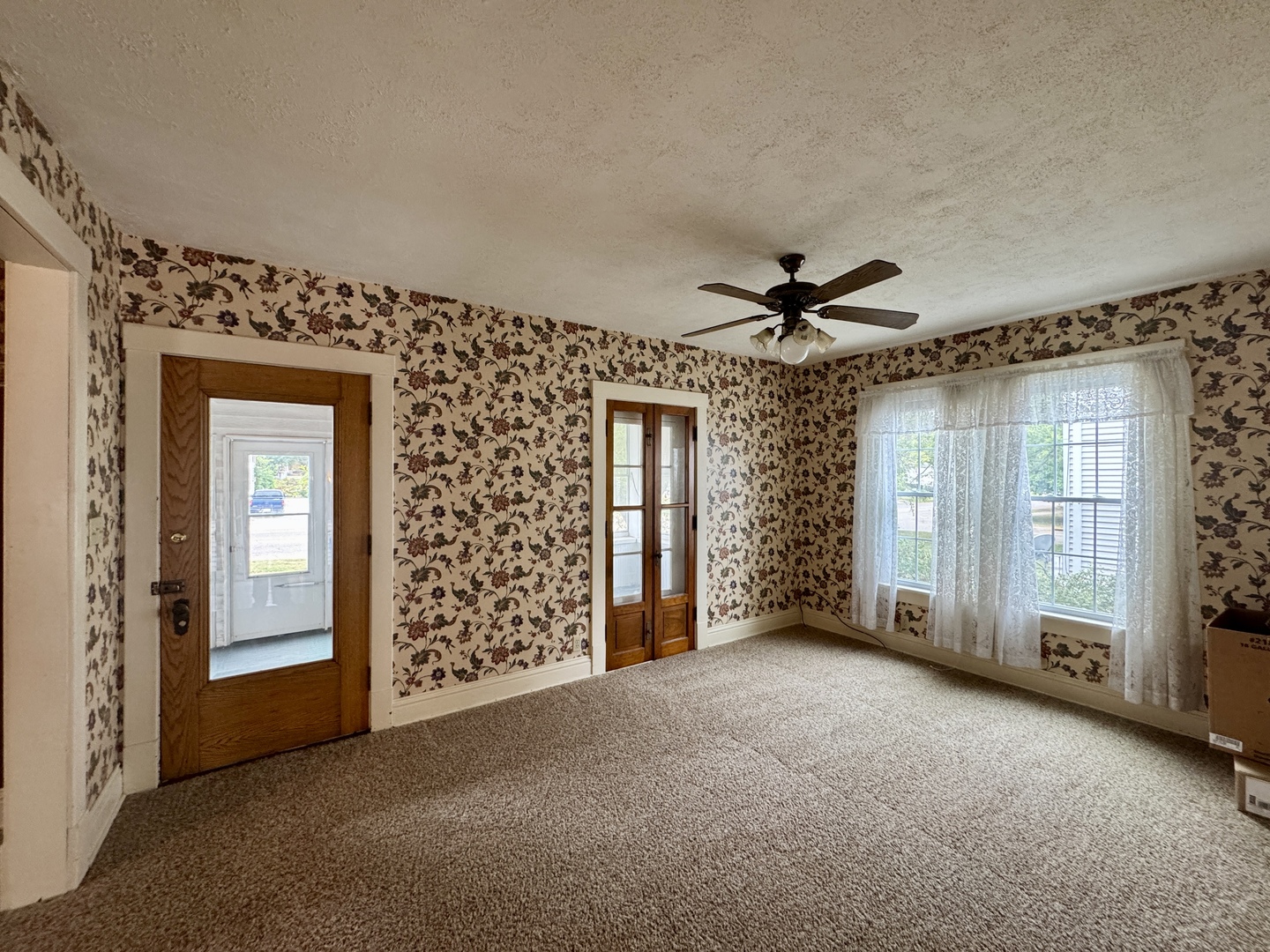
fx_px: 514
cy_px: 476
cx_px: 635
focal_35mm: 14
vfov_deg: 85.7
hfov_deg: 102.1
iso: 250
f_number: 2.2
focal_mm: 2.22
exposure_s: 1/60
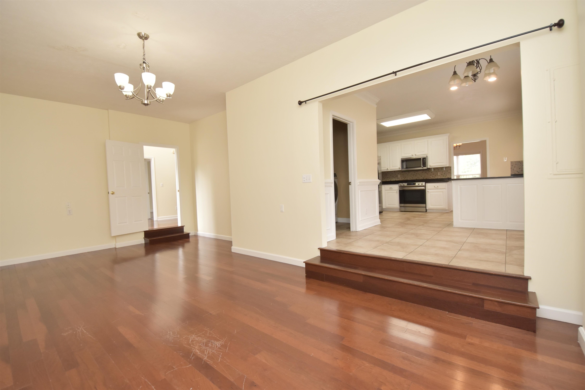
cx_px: 292
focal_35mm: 15
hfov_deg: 100.4
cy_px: 195
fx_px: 244
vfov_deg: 77.3
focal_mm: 10
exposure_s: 1/160
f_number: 4.5
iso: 800
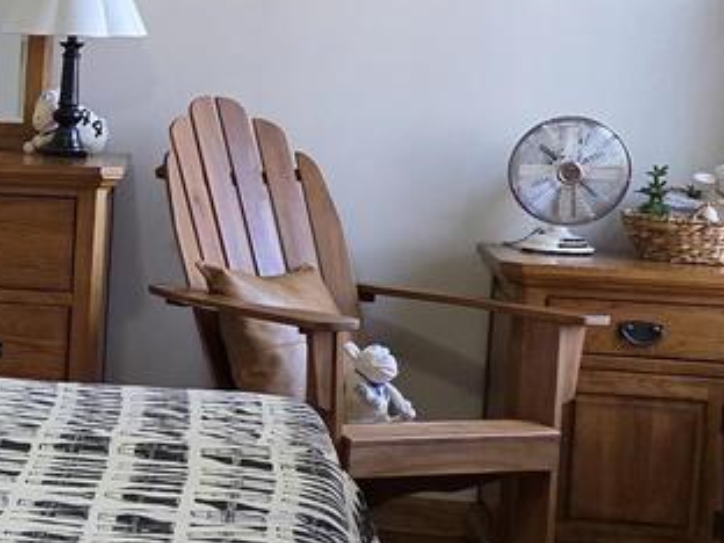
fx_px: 2217
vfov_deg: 14.0
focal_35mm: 106
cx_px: -443
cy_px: 230
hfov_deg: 16.5
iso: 250
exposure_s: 1/120
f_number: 1.7
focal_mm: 6.3
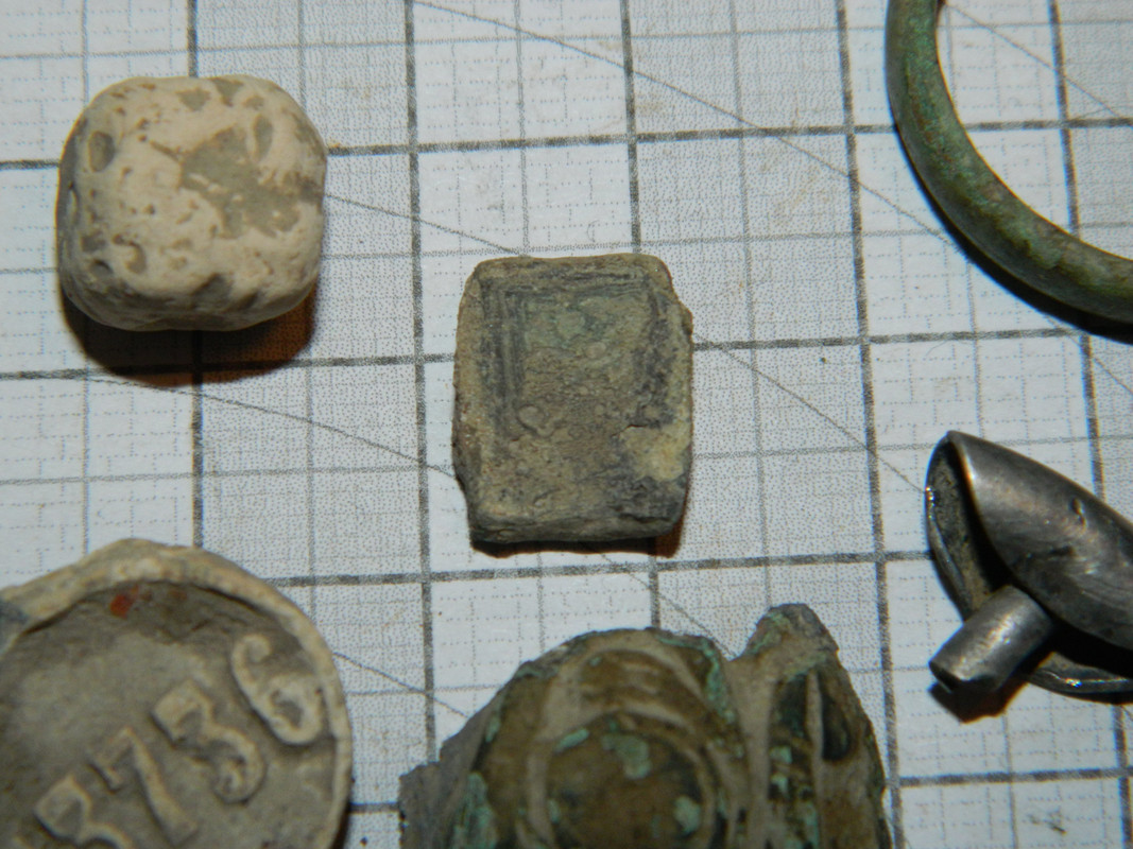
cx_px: 566
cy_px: 424
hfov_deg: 23.3
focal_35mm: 84
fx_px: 2749
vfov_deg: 17.6
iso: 200
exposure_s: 1/50
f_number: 11.9
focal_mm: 15.1
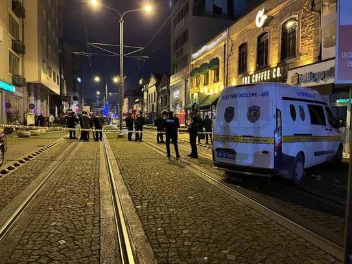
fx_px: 264
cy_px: 132
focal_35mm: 26
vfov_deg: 53.0
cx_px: 176
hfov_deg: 67.3
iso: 500
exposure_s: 1/25
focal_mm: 5.1
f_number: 1.6
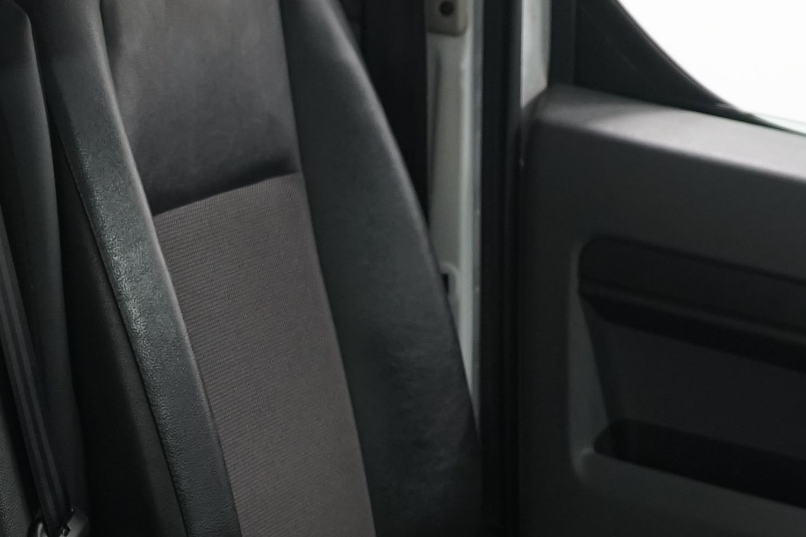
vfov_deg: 10.4
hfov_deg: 16.0
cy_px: 745
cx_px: 225
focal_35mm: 128
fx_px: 2866
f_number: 4.5
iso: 800
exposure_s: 1/20
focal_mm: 32
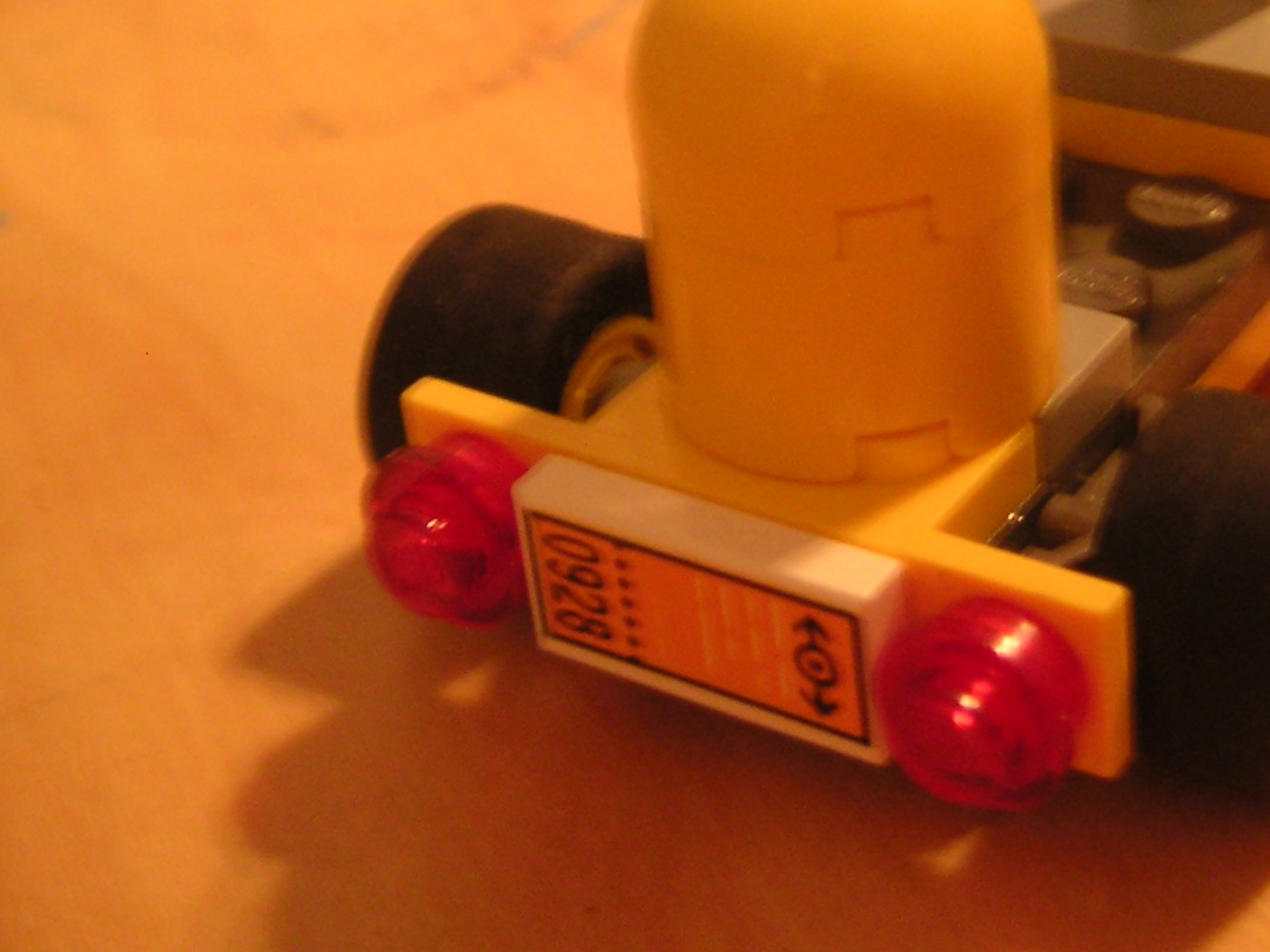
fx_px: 2642
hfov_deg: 26.2
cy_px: 207
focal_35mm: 72
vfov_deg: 20.2
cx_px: 1129
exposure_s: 1
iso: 100
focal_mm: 6
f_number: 2.8
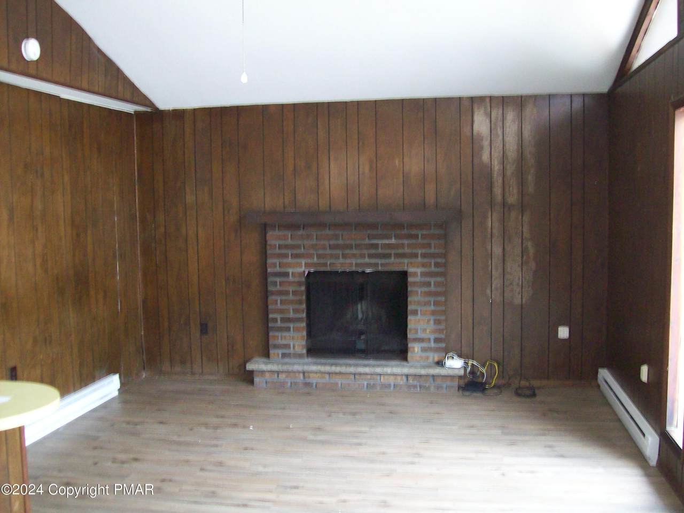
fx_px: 711
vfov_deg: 39.7
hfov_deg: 51.4
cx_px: 342
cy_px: 256
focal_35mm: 36
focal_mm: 6
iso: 200
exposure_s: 1/8
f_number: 2.7
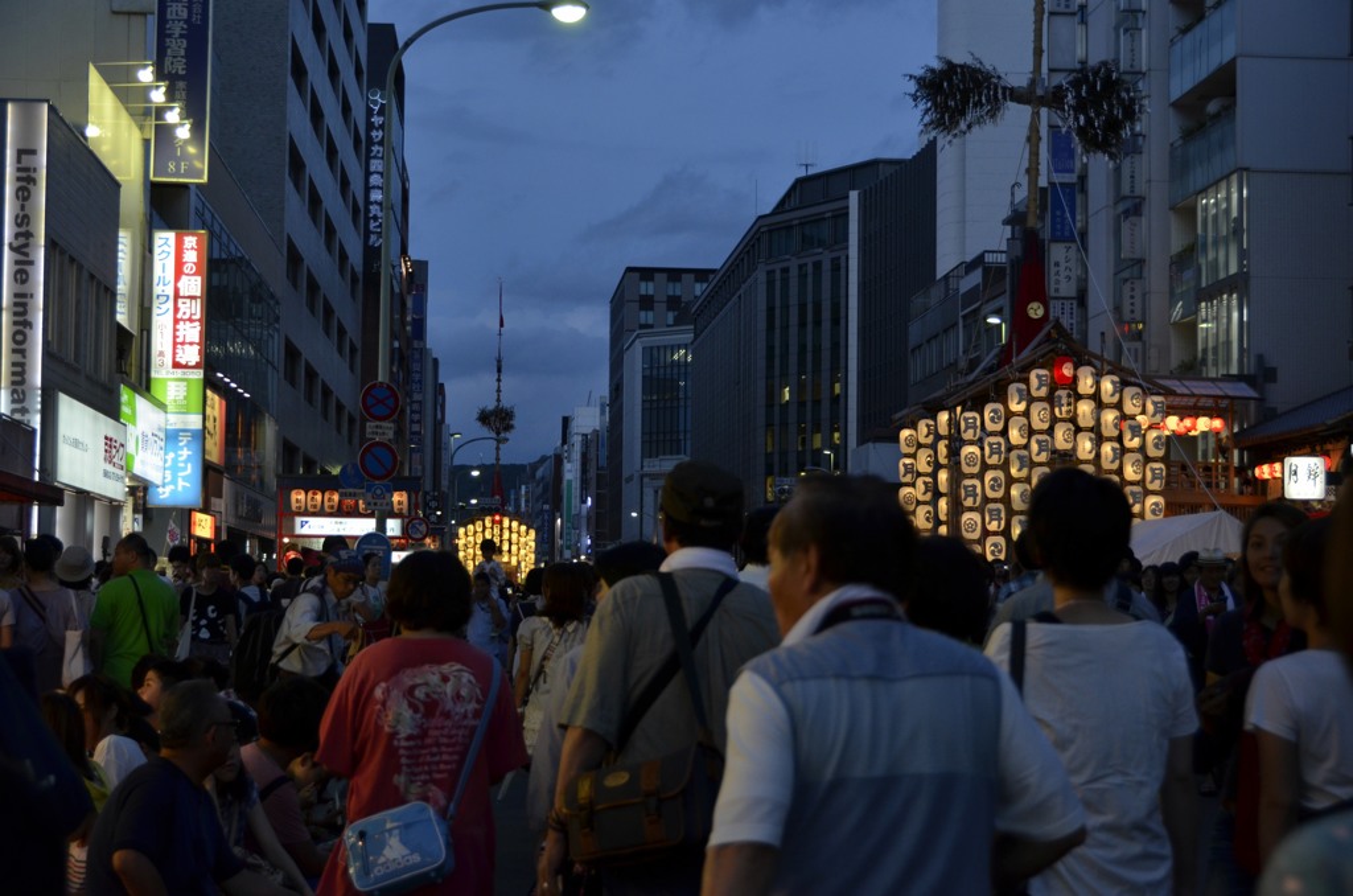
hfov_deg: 33.5
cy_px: 448
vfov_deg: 22.5
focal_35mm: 60
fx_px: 2250
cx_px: 676
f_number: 4.8
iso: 400
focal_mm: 40
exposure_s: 1/60
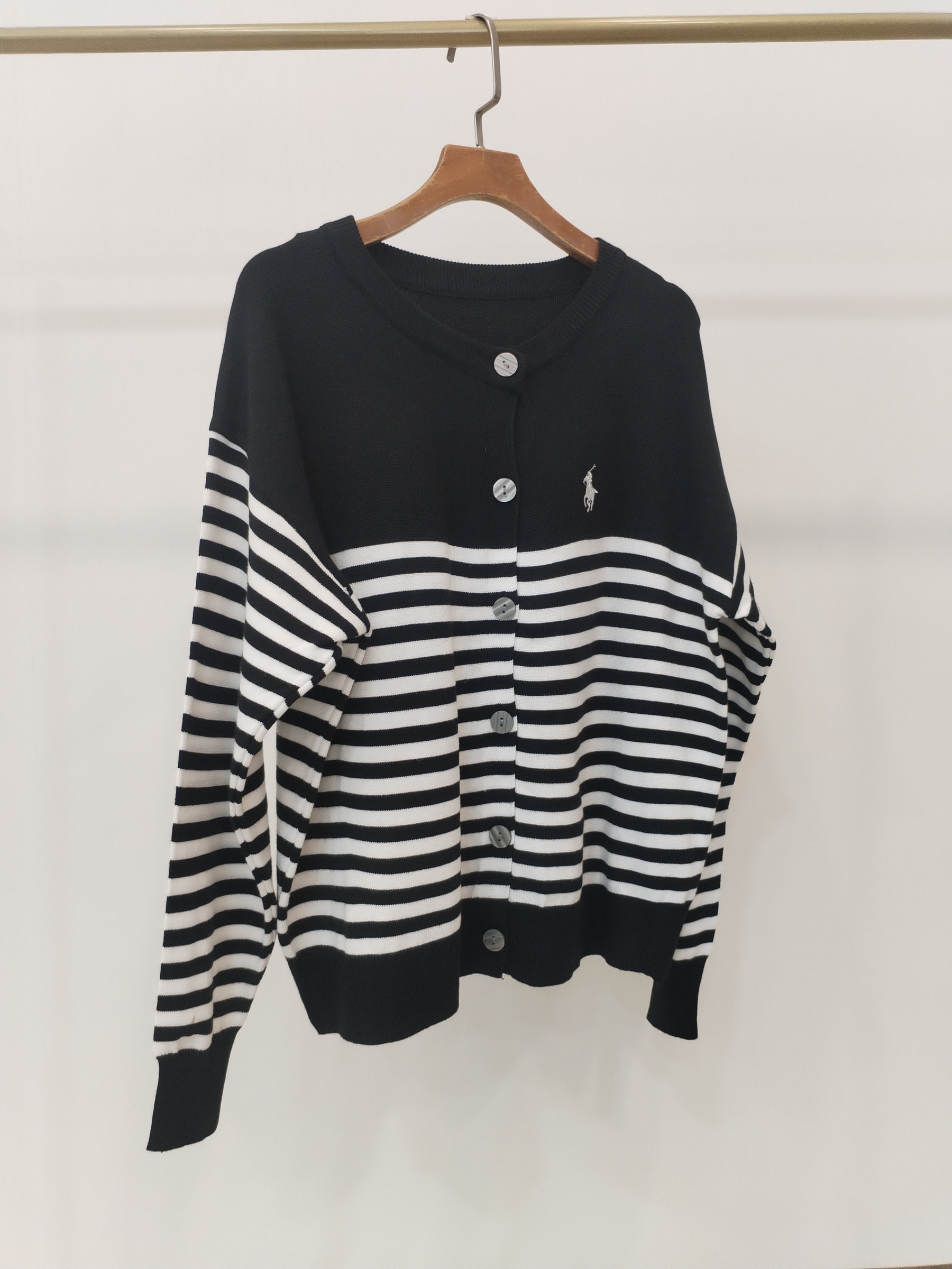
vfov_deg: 61.7
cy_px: 634
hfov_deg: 48.2
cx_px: 476
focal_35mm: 29
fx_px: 1063
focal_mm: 4.75
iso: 329
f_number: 1.8
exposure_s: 1/50
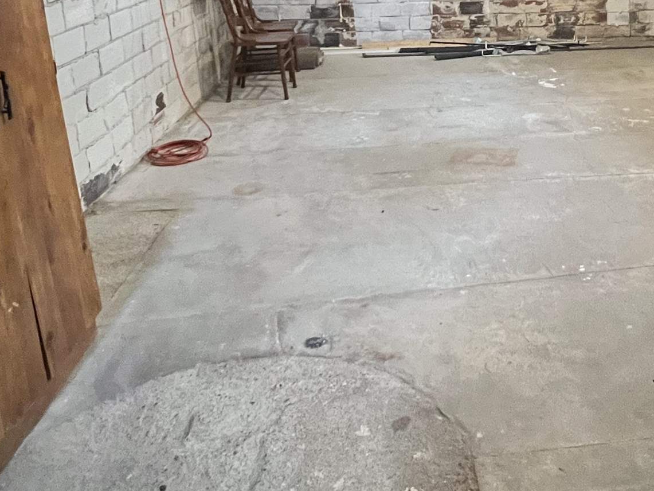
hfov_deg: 50.0
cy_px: 53
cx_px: 509
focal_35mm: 35
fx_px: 661
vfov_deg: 38.1
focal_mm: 1.57
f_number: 1.8
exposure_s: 1/60
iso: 1000
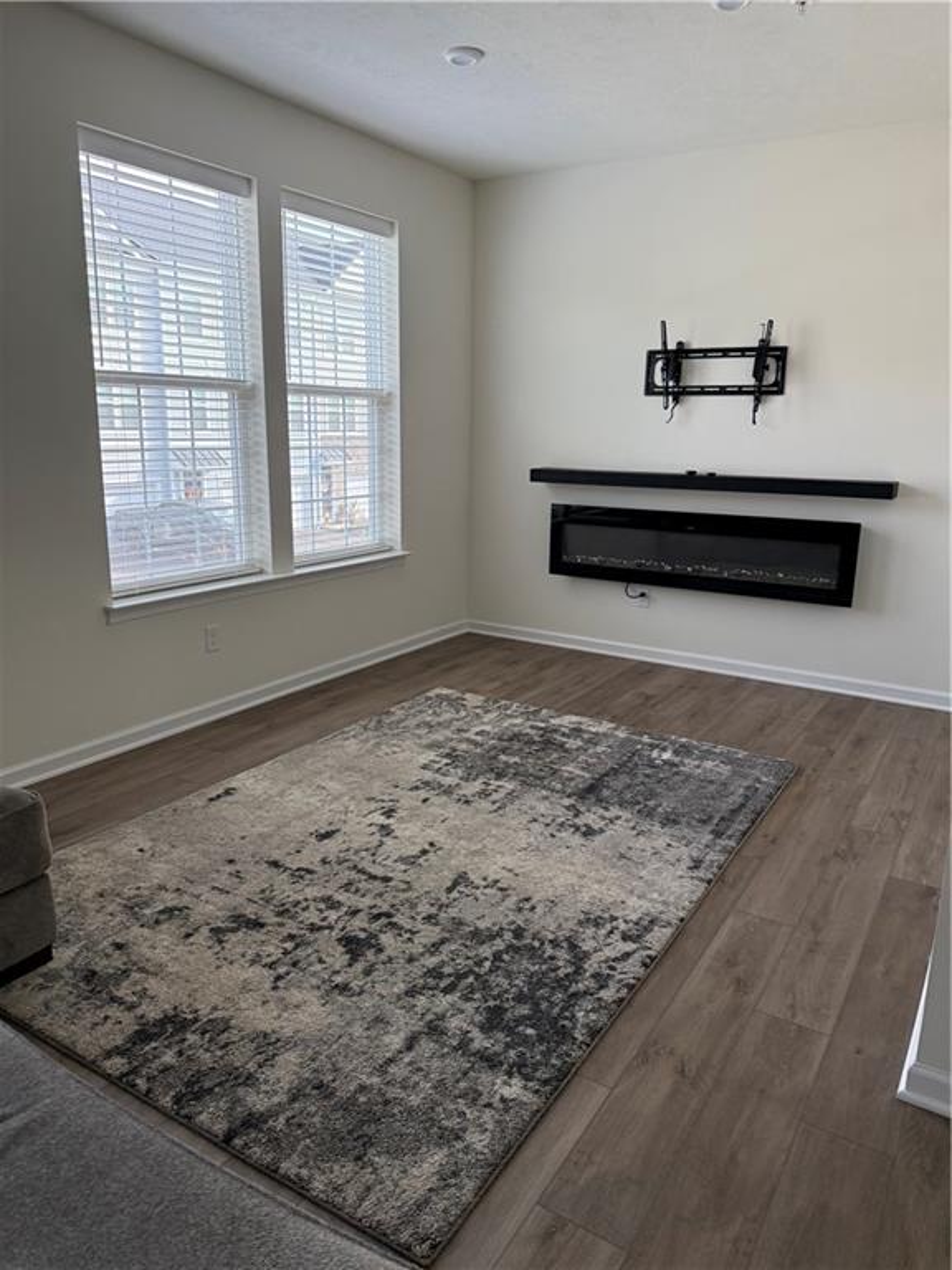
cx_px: 476
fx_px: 880
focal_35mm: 24
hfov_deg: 56.8
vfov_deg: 71.6
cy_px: 635
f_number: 1.78
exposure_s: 1/234
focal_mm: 6.76
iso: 200
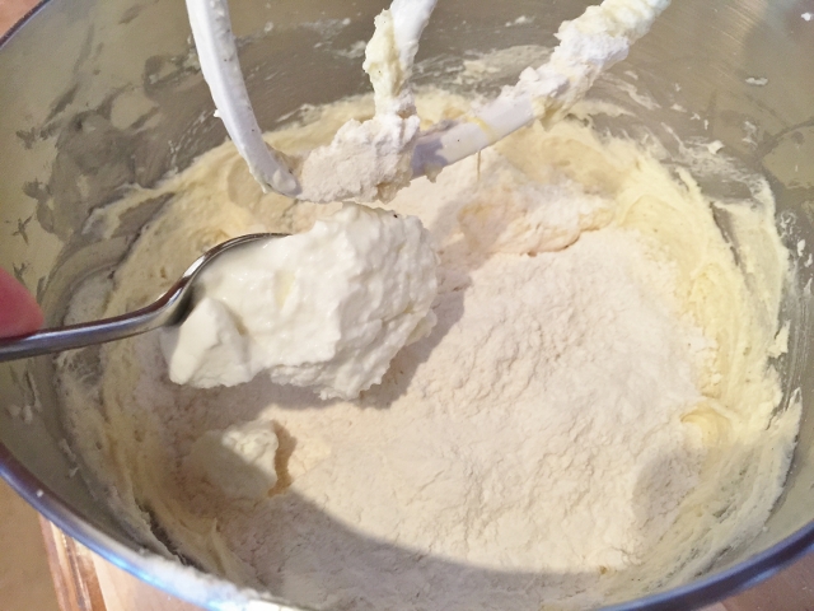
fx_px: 682
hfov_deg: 61.7
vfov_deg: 48.2
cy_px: 306
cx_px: 407
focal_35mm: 29
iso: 100
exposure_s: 1/15
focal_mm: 4.15
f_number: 2.2
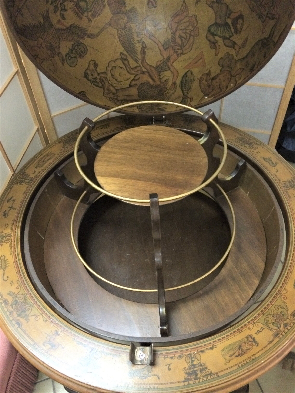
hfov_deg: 48.2
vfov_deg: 61.7
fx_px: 330
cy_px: 196
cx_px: 148
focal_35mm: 29
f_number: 2.2
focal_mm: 4.15
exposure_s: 1/17
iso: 500
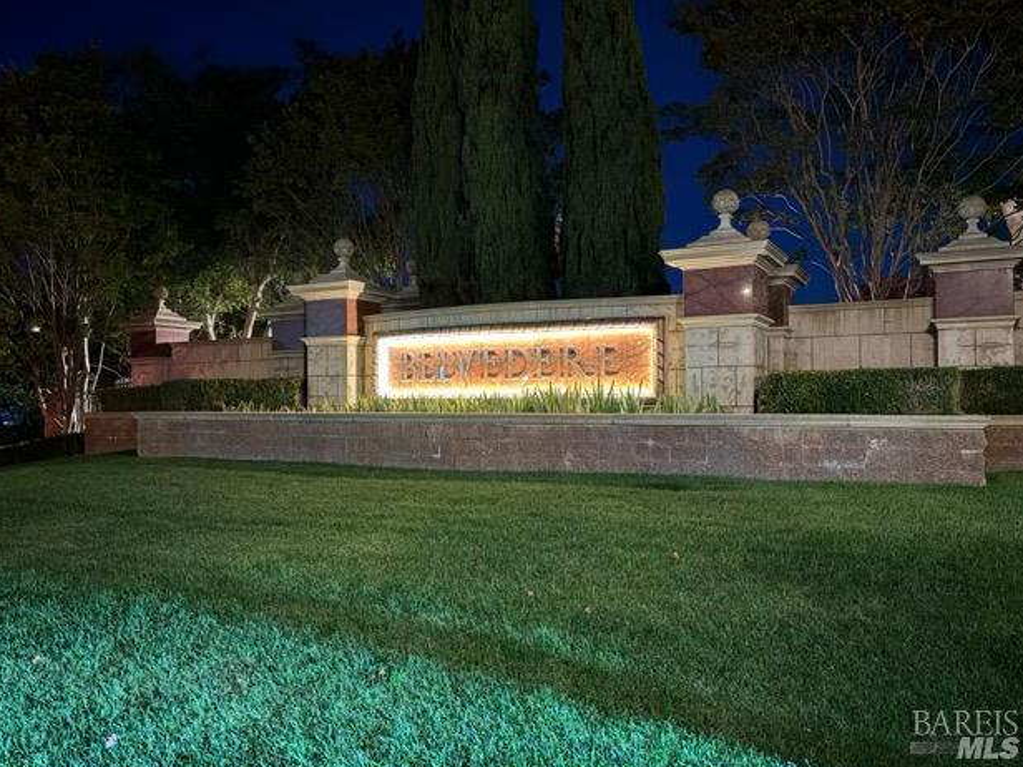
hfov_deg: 65.3
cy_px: 384
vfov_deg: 51.4
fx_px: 798
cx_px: 516
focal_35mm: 27
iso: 800
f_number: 1.6
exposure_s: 1/9
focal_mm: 5.96
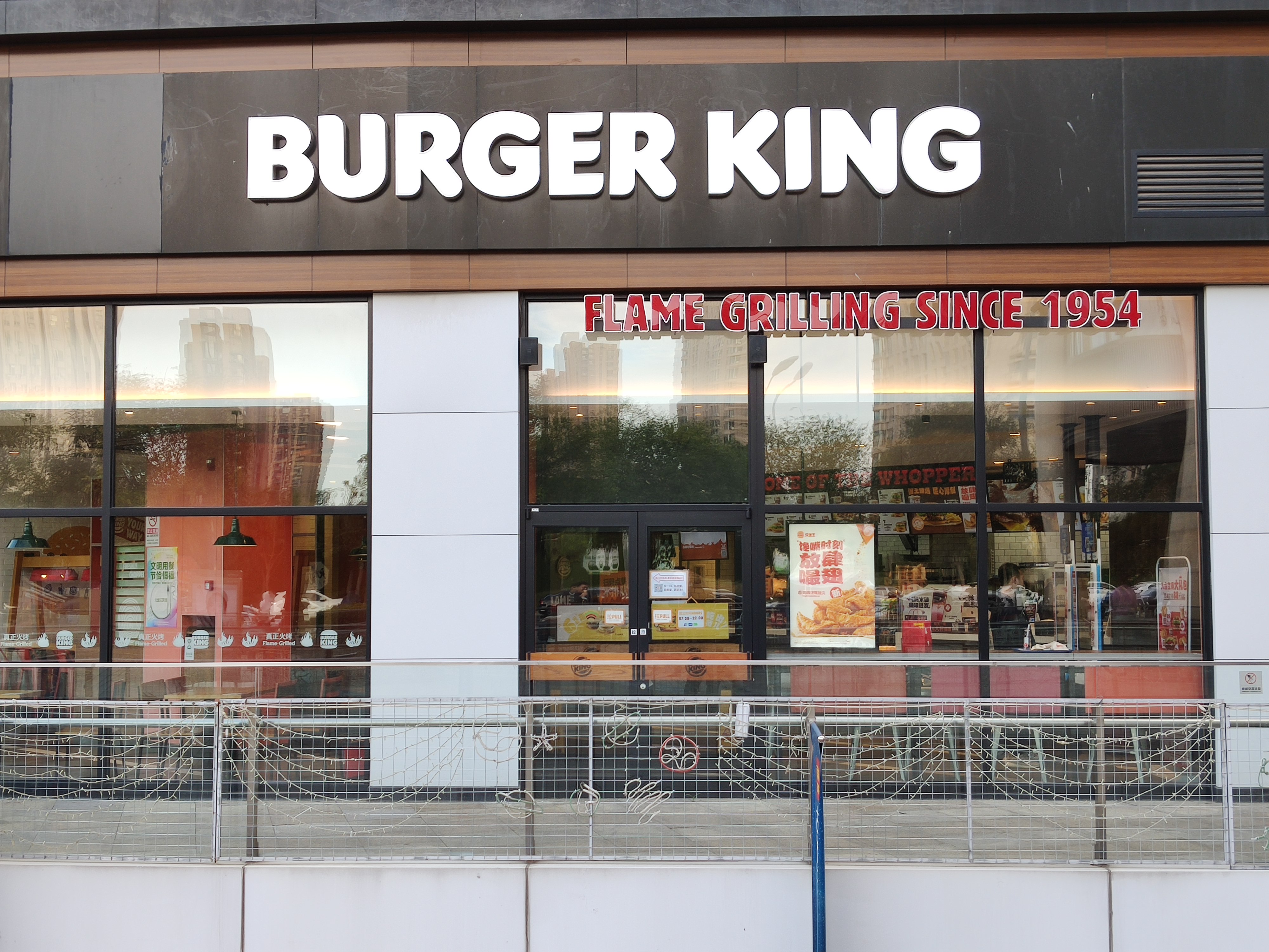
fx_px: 1540
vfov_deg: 34.3
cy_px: 476
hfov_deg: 44.8
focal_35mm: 42
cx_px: 634
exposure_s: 1/100
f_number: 1.75
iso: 112
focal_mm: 4.75
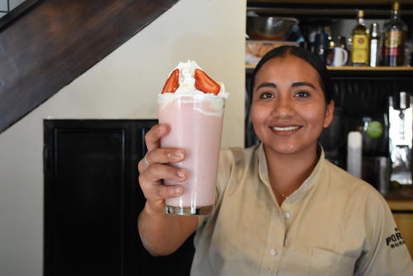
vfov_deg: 26.5
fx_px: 585
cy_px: 138
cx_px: 206
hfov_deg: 38.9
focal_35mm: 51
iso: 2000
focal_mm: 34
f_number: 5.6
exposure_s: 1/100
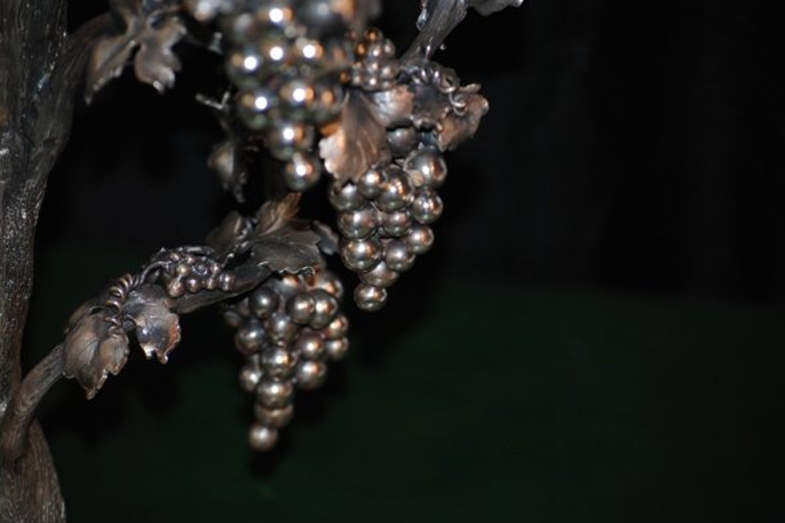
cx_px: 362
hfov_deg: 15.3
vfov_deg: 10.2
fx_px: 2922
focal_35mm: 134
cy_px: 266
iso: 200
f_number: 4.2
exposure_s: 1/60
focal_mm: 82
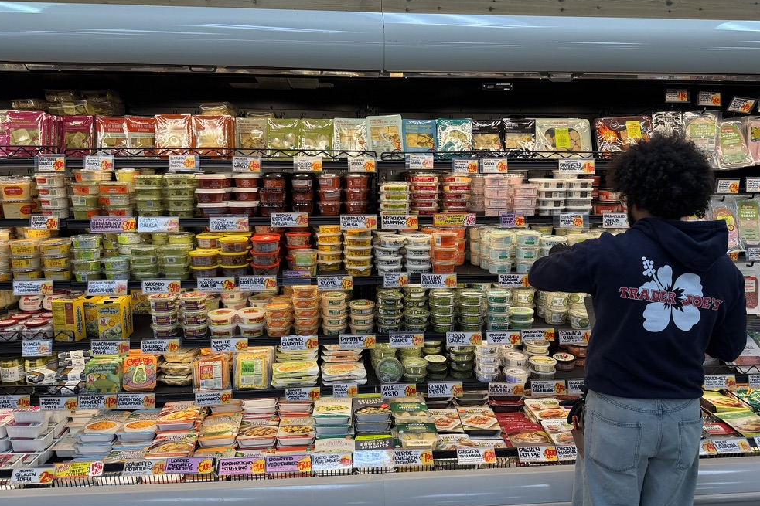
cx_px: 379
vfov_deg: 49.5
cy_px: 262
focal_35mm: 26
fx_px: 549
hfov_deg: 69.4
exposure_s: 1/121
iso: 80
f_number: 1.78
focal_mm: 6.76
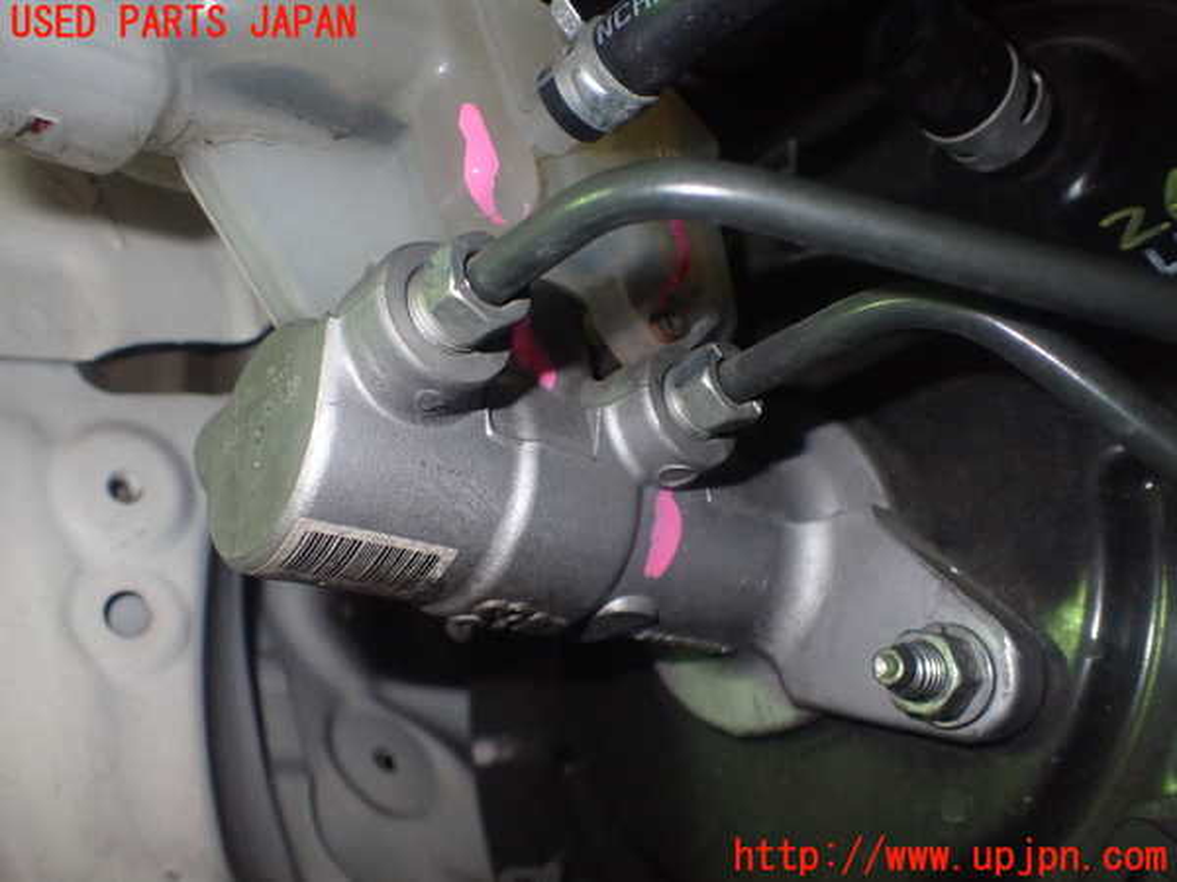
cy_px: 441
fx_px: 1020
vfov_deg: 46.8
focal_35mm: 30
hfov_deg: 60.0
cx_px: 588
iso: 800
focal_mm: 5.4
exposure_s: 1/30
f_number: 6.3
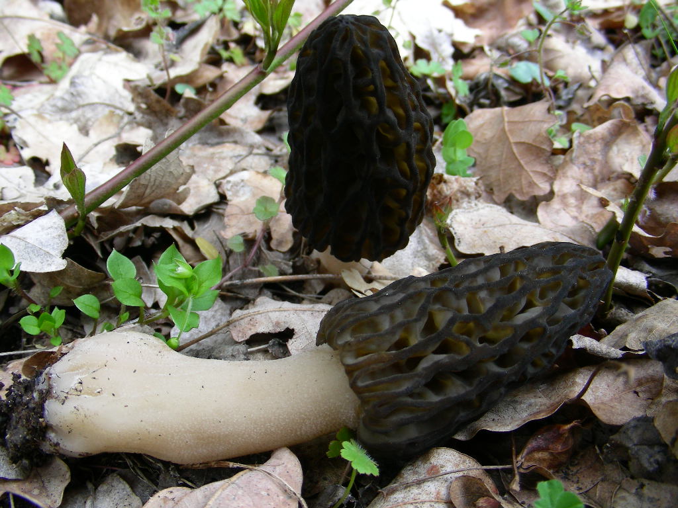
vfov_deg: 37.7
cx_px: 339
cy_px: 254
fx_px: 744
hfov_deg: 49.0
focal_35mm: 38
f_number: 3.5
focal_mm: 6.3
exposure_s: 1/31.4
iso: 50
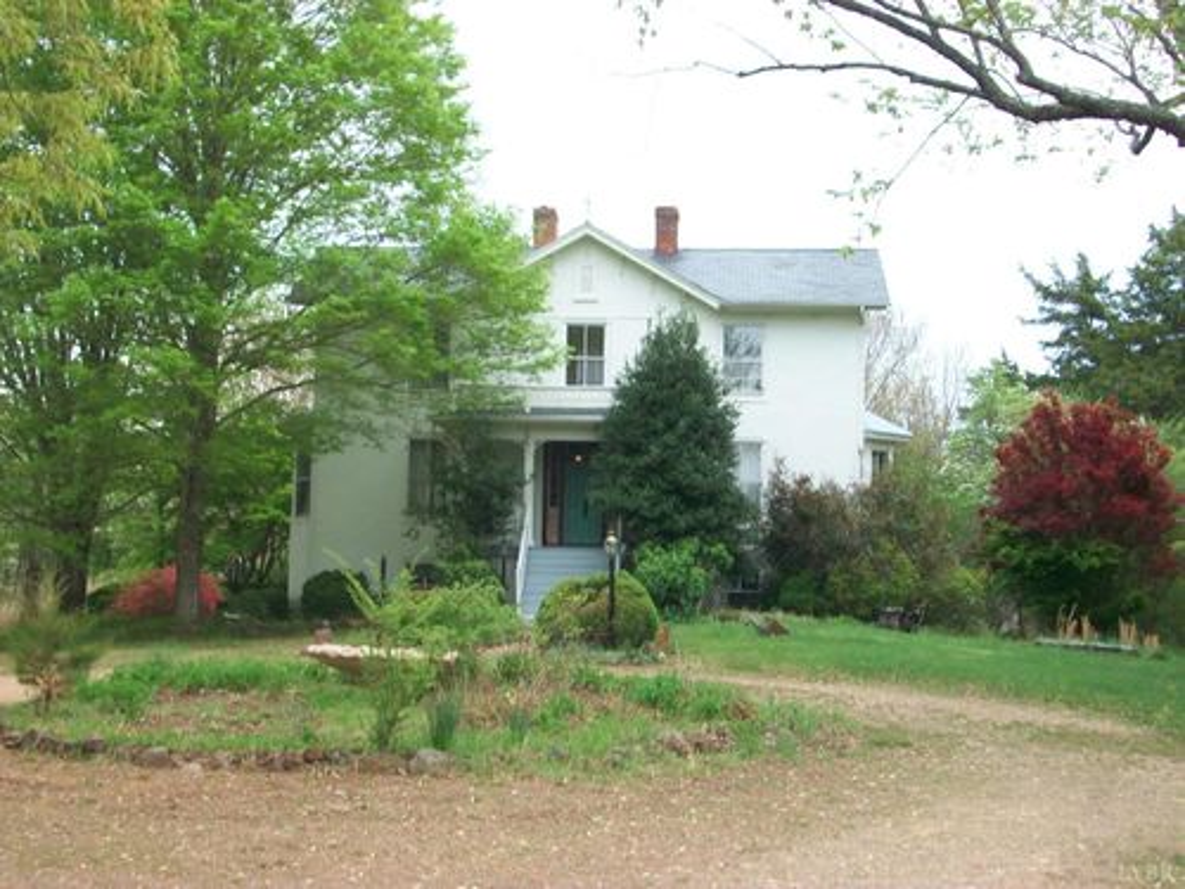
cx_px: 592
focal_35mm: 53
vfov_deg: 27.5
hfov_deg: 36.2
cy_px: 444
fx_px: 1814
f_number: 3.6
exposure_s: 1/125
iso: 80
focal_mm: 8.8
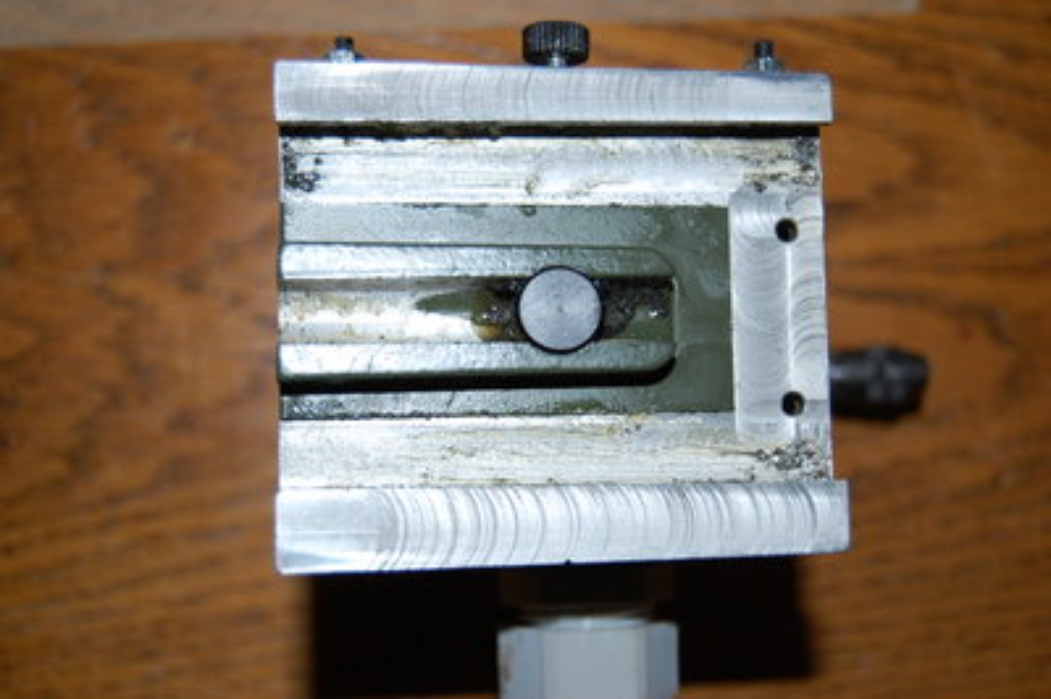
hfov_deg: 33.4
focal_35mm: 60
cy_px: 350
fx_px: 1750
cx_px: 526
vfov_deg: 22.6
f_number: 5
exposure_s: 1/60
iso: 320
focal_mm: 40
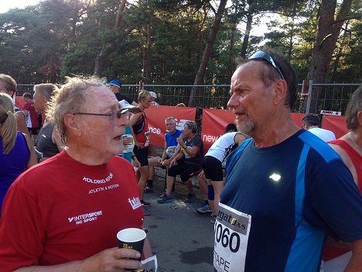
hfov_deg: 52.6
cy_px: 136
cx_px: 181
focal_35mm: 35
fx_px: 366
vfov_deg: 40.7
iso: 50
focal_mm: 4.28
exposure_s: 1/136
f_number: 2.4
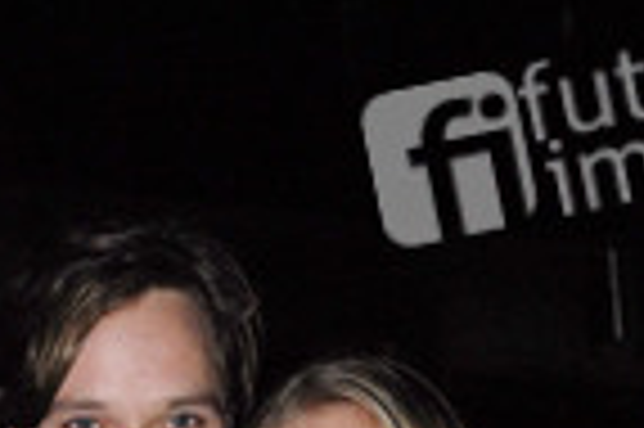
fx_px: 2108
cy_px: 815
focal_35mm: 118
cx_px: 189
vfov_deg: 10.7
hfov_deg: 17.3
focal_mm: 28
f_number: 5.6
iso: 800
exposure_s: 1/60
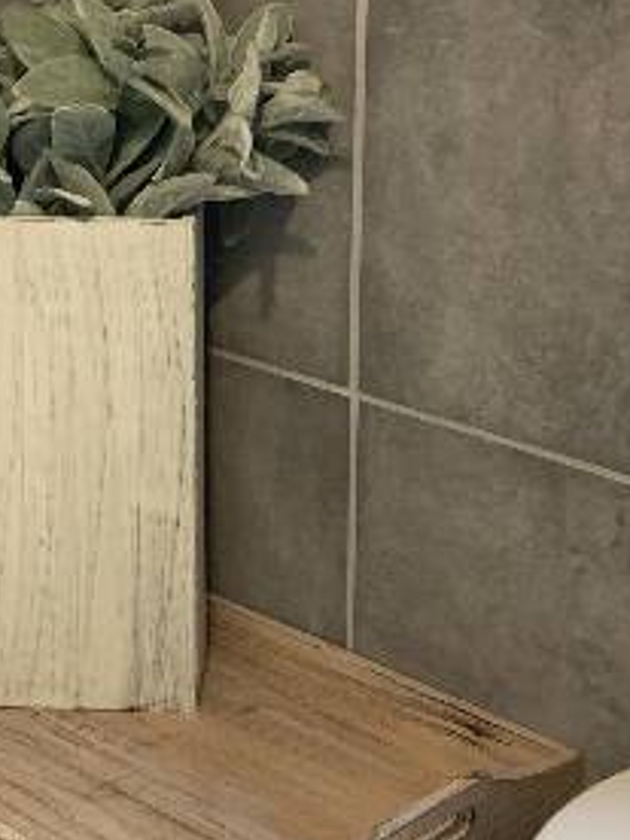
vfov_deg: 24.4
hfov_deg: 18.4
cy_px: 327
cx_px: 204
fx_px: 1941
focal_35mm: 80
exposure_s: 1/60
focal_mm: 4.25
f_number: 1.8
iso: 250
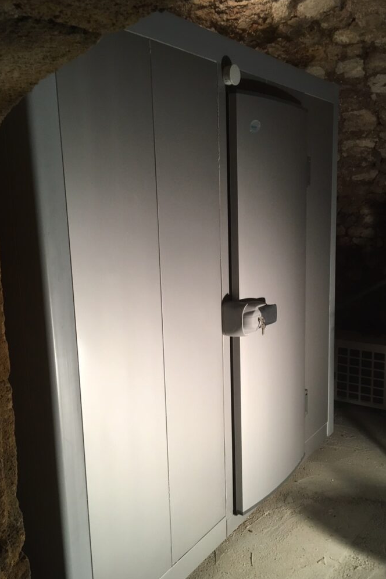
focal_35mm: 31
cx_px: 212
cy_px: 292
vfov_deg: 60.3
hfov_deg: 42.3
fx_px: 499
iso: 125
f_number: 2.2
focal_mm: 4.15
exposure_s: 1/33
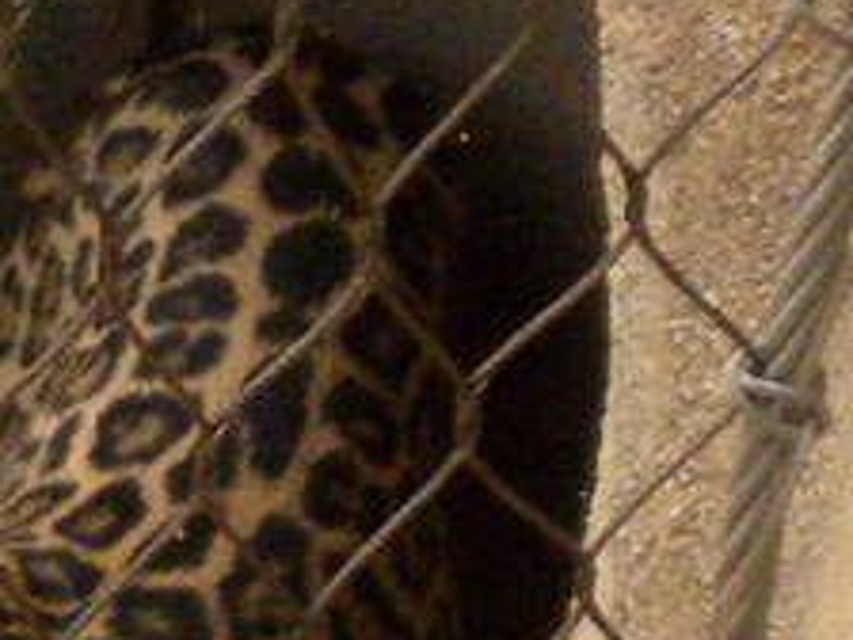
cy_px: 1227
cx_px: -1097
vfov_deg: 5.5
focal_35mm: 264
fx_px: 6505
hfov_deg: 7.1
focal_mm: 6.6
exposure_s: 1/487
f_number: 3.5
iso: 386
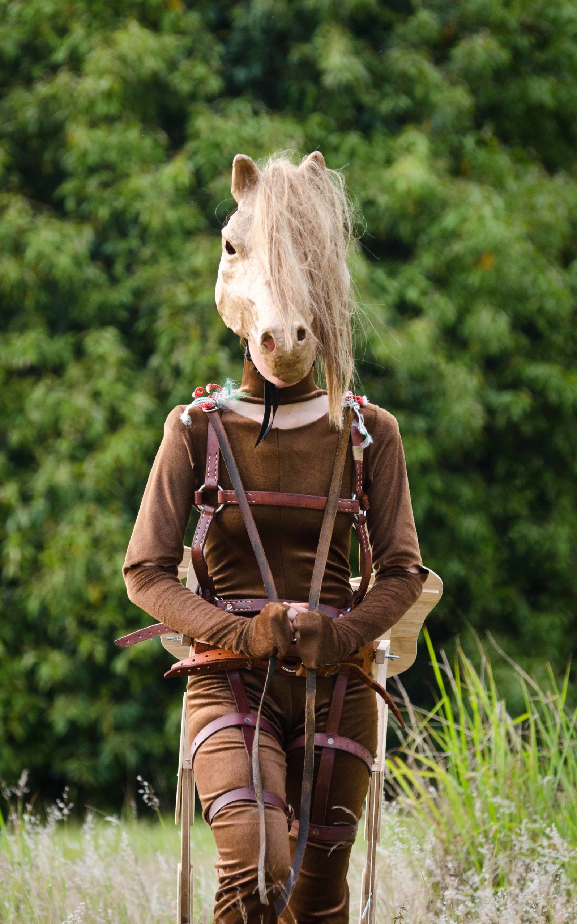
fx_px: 7698
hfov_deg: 4.3
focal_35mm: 306
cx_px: 281
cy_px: 463
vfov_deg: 6.9
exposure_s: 1/160
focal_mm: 200
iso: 800
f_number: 5
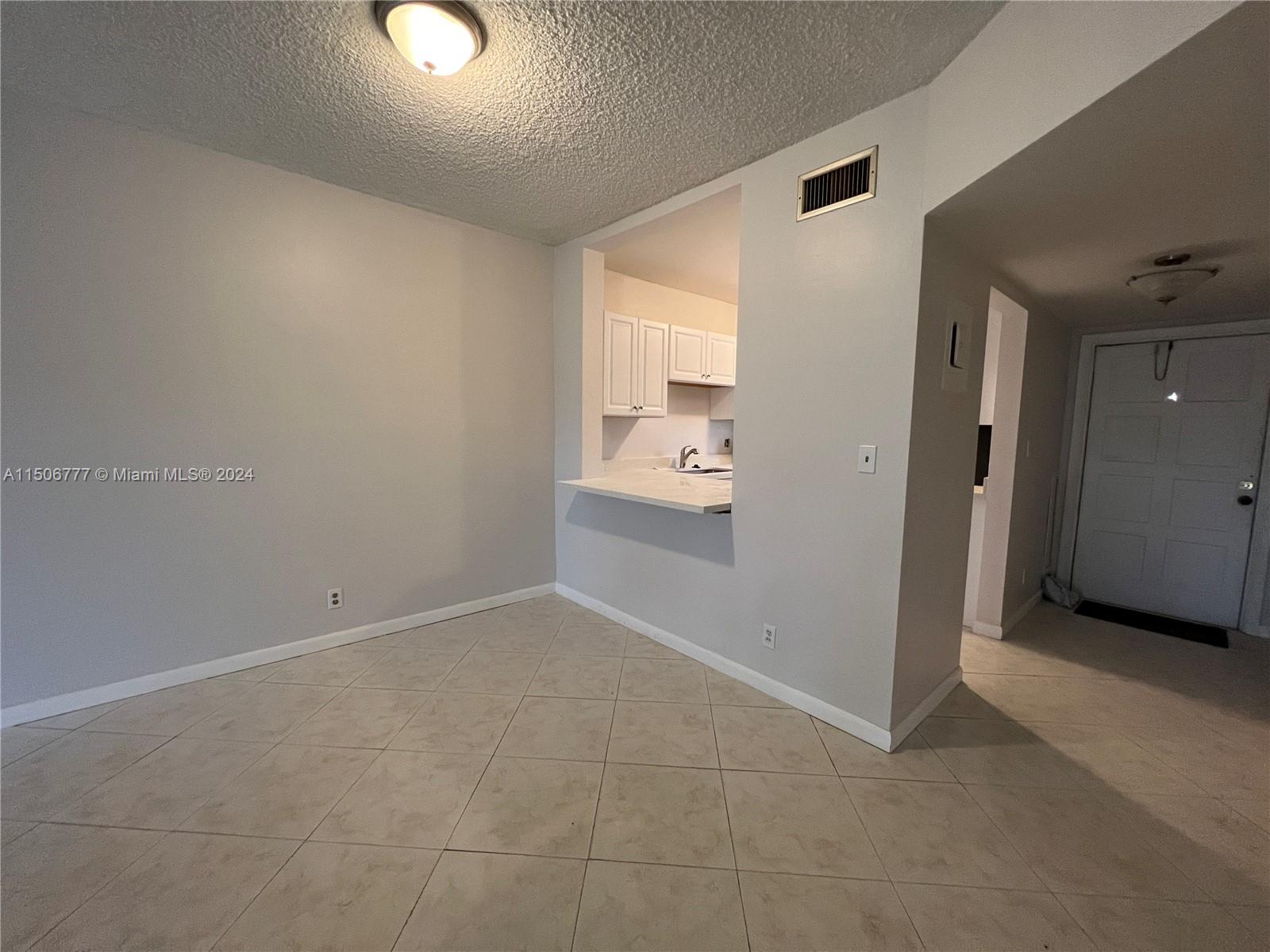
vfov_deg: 89.9
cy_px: 476
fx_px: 477
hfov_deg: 106.2
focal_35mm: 13
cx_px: 635
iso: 320
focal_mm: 1.57
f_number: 1.8
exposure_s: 1/60
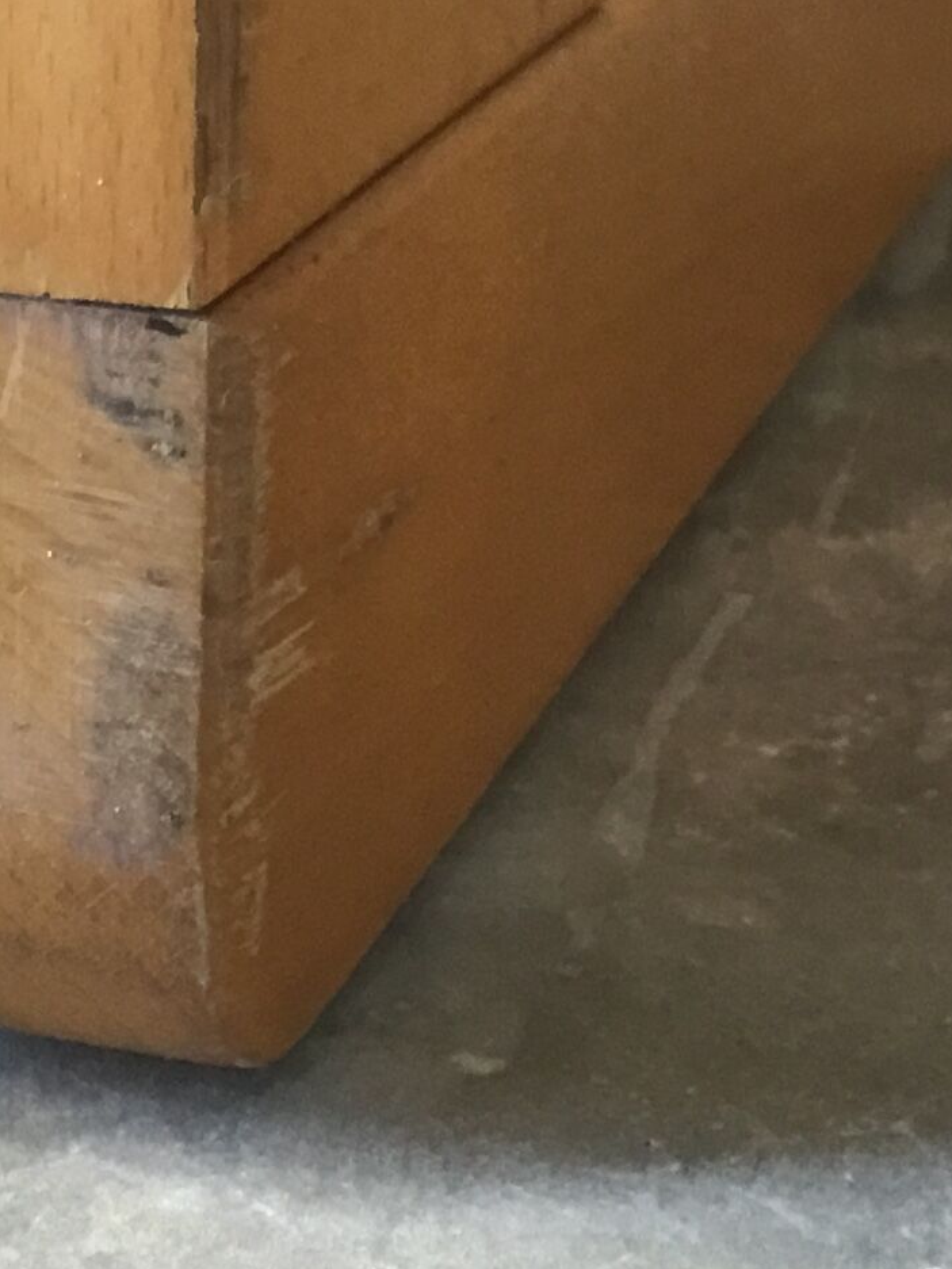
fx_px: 3959
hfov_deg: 13.7
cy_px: -459
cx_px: 246
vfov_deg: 17.0
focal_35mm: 108
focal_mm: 3.3
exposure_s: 1/33
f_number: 2.4
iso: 50
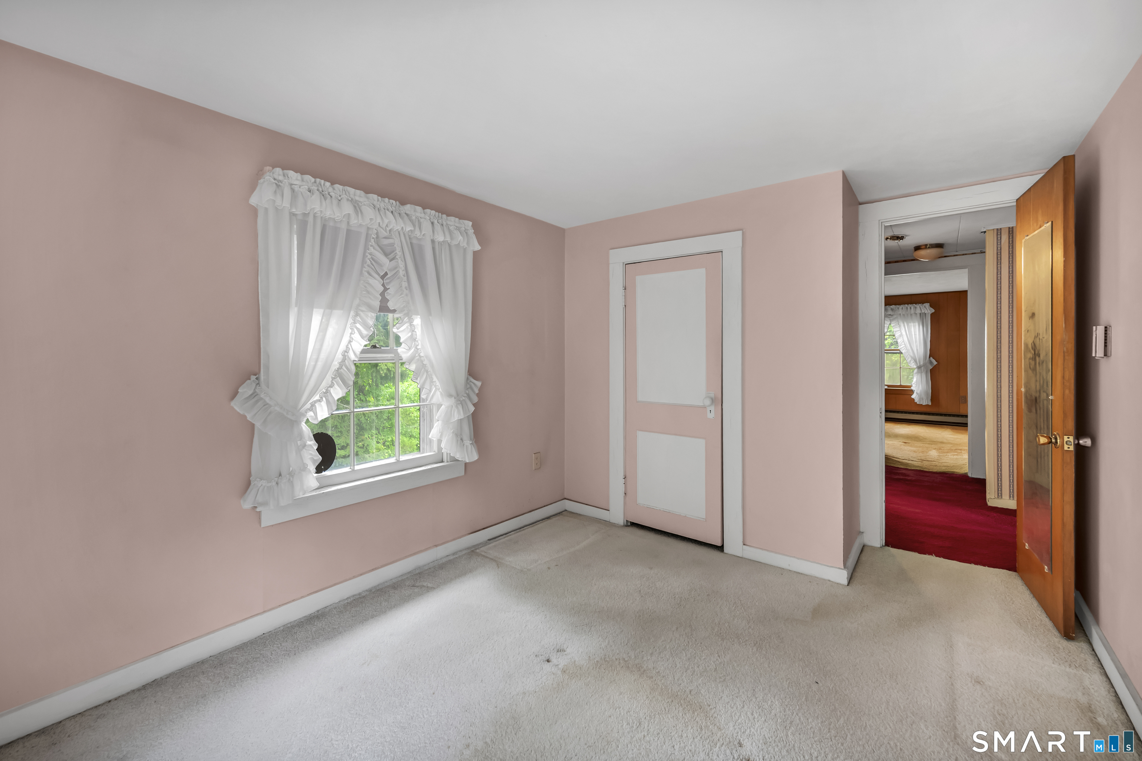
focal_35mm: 14
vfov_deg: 81.2
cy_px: 380
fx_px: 444
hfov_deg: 104.3
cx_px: 571
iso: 320
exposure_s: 1/40
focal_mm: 14
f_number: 4
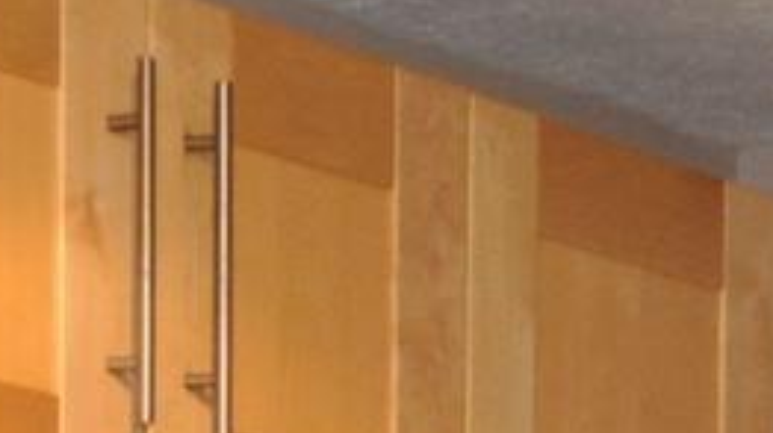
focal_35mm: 221
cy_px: 1570
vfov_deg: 5.0
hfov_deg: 9.7
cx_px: 711
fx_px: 4527
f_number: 3.5
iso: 800
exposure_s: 1/60
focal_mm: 18
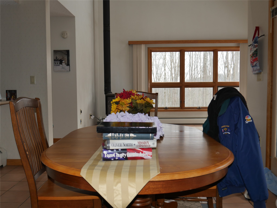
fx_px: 288
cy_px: 104
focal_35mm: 36
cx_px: 138
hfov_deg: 51.3
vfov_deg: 39.7
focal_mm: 18
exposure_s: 1/80
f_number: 4
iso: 200
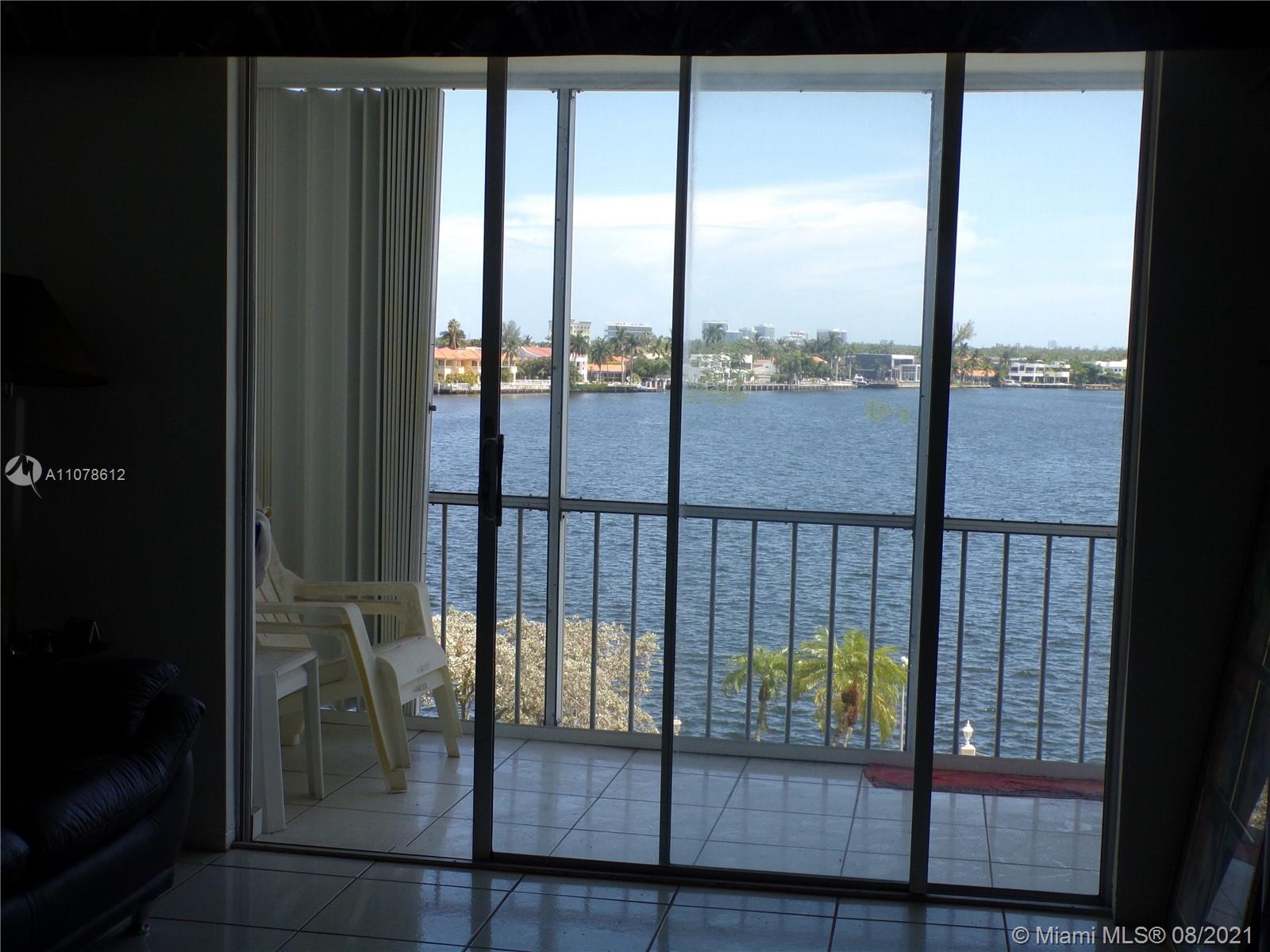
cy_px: 476
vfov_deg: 34.3
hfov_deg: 44.8
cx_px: 635
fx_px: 1541
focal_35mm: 42
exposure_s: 1/200
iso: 80
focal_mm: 7.6
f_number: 4.9
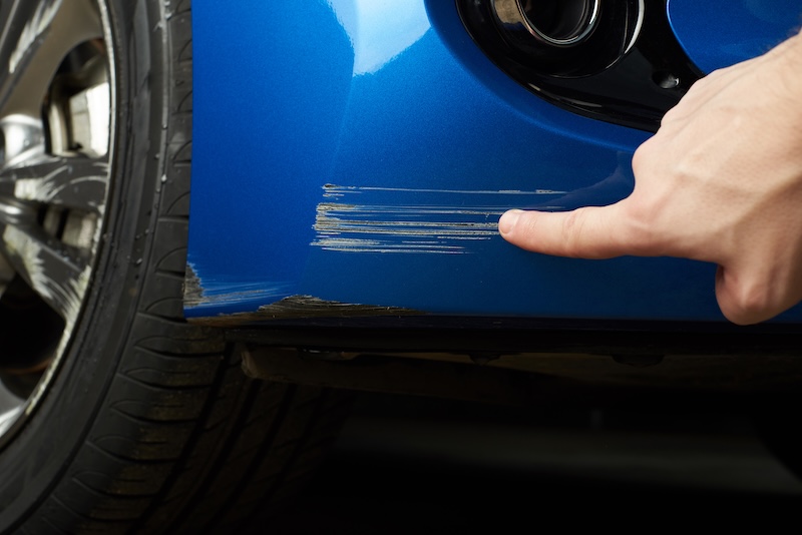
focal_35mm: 50
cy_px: 268
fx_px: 1114
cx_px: 401
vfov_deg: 27.0
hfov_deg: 39.6
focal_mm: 50
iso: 200
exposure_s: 1/160
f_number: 8
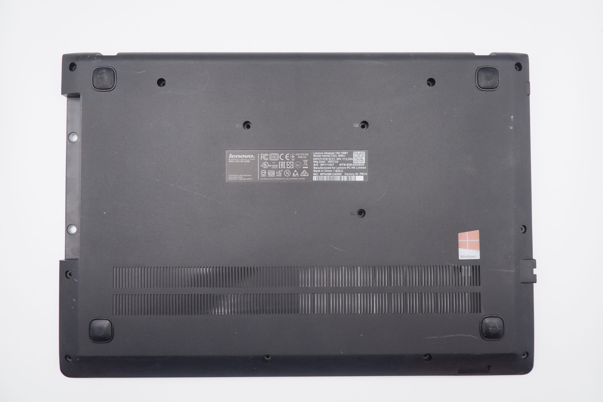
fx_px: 385
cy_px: 201
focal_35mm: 23
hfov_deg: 76.1
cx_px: 302
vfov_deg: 55.1
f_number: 5.6
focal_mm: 15
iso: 800
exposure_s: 1/125
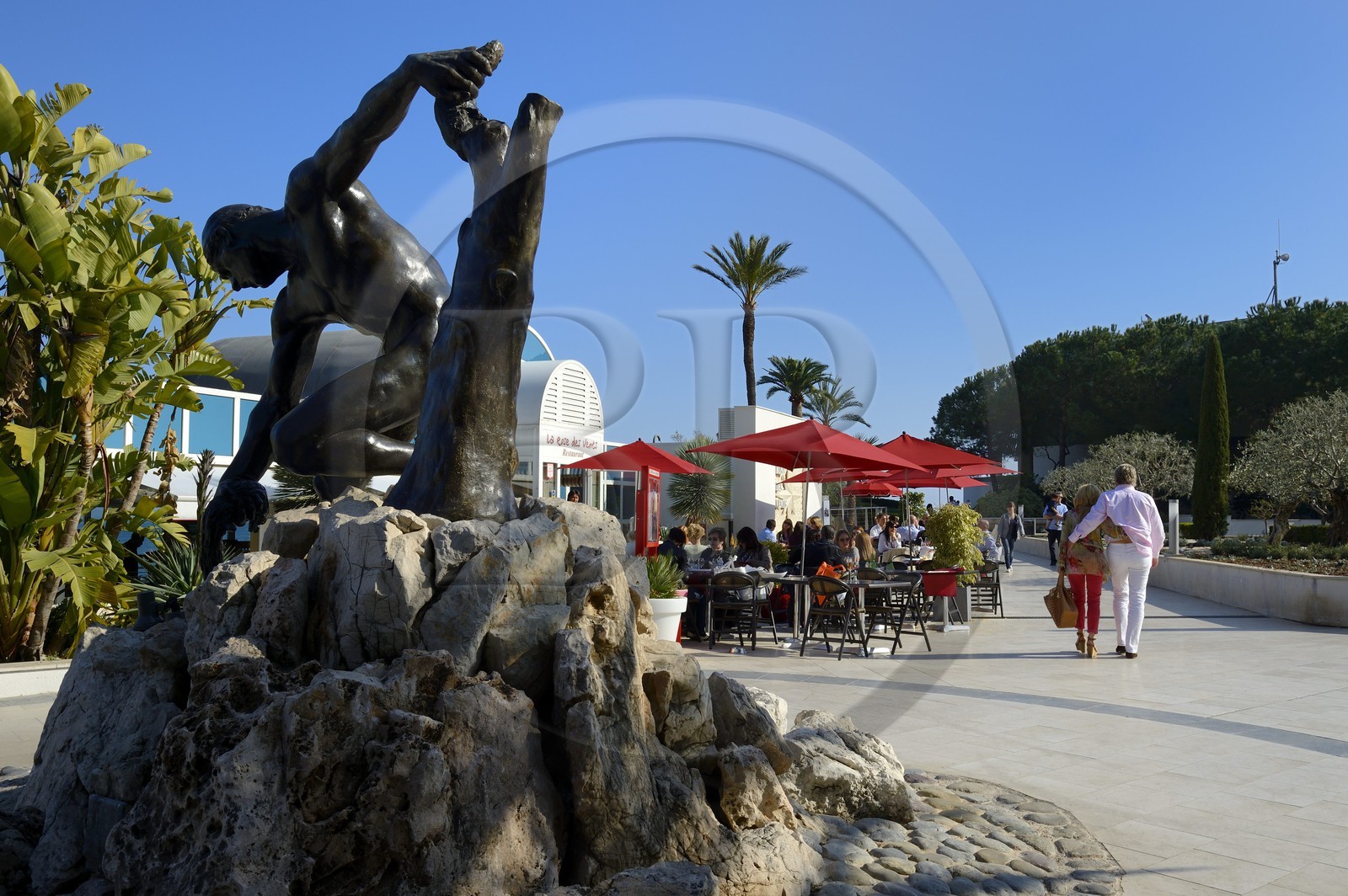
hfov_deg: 58.8
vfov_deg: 41.0
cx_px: 674
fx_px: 1197
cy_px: 448
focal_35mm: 32
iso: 200
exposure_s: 1/250
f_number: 13
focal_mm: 32
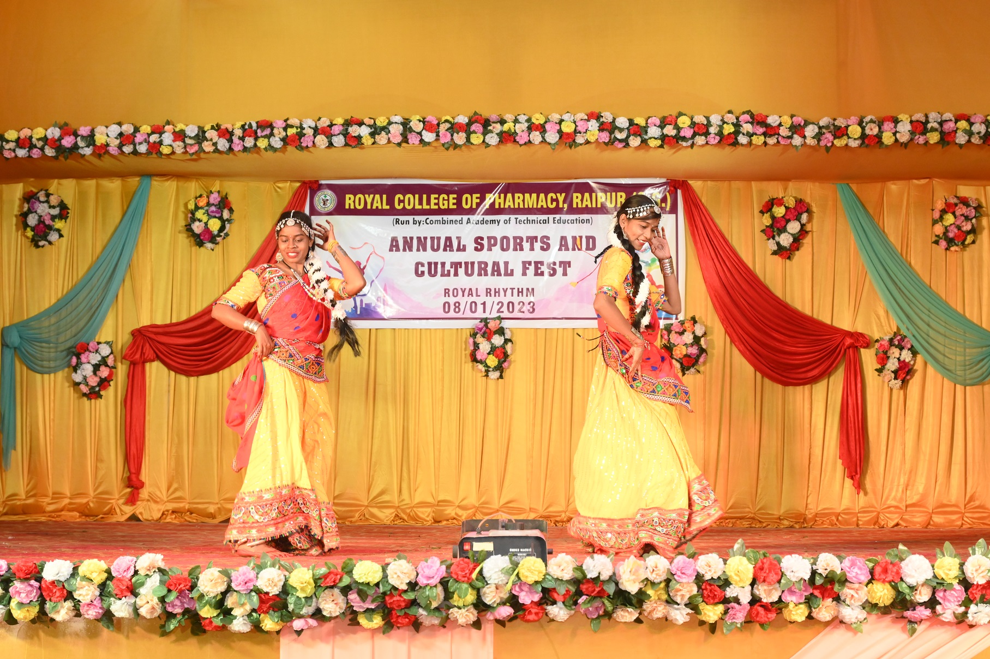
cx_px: 495
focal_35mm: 54
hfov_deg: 36.9
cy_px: 330
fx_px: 1484
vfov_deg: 25.0
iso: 4000
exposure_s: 1/200
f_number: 6.3
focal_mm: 54
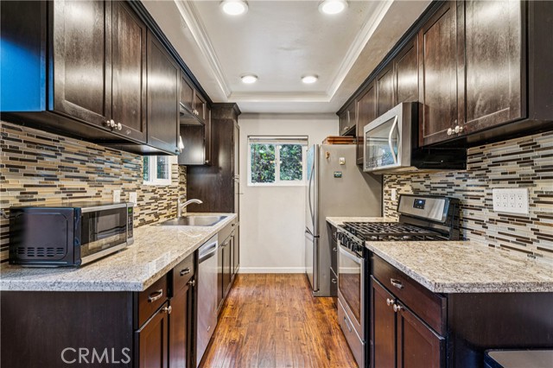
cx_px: 276
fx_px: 279
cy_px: 184
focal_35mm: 18
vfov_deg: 66.7
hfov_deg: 89.4
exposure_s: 2
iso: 100
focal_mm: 18.2
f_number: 13
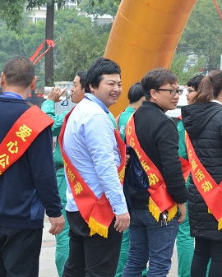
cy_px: 127
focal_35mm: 125
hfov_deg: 12.3
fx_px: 1026
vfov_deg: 15.4
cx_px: 201
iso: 400
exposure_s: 1/100
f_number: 5
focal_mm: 50
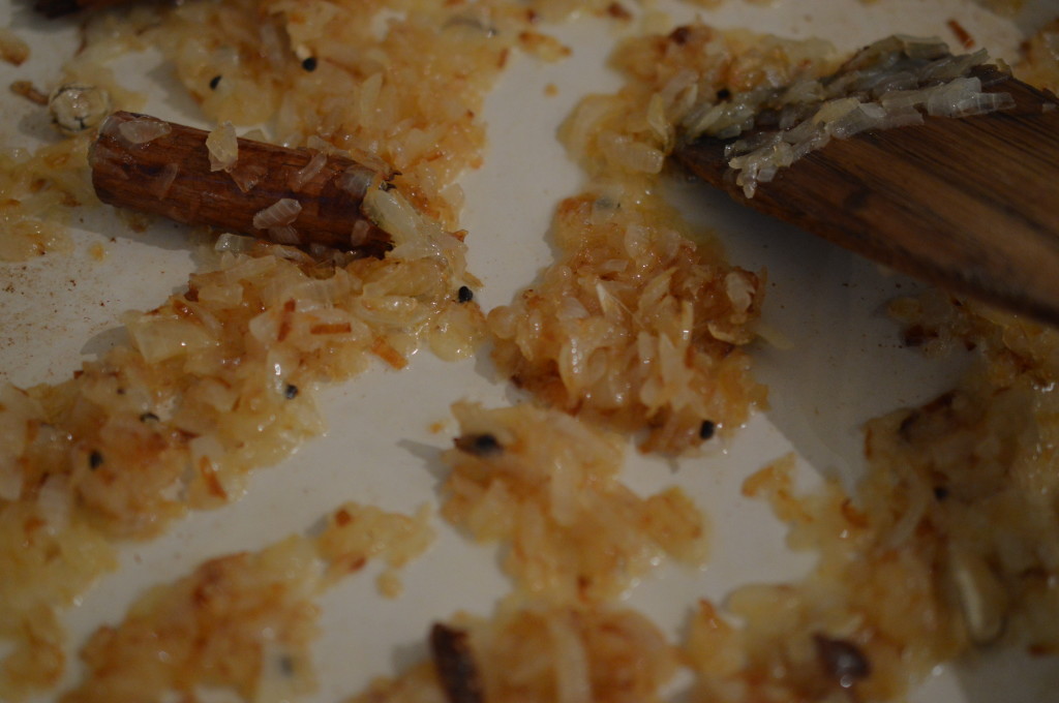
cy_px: 352
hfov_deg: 33.4
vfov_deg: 22.6
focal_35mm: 60
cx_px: 530
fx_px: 1763
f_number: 3
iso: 1250
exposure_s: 1/60
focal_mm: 40
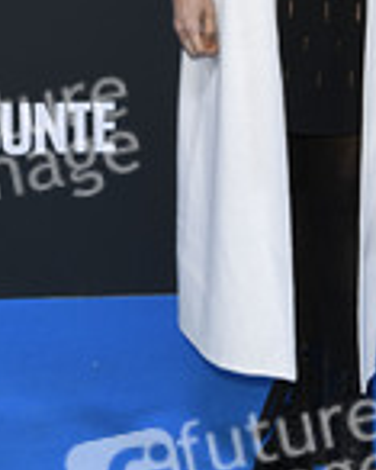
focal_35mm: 118
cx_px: 325
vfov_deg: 16.0
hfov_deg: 13.0
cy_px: -6
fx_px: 1640
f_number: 4
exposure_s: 1/500
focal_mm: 46
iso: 400
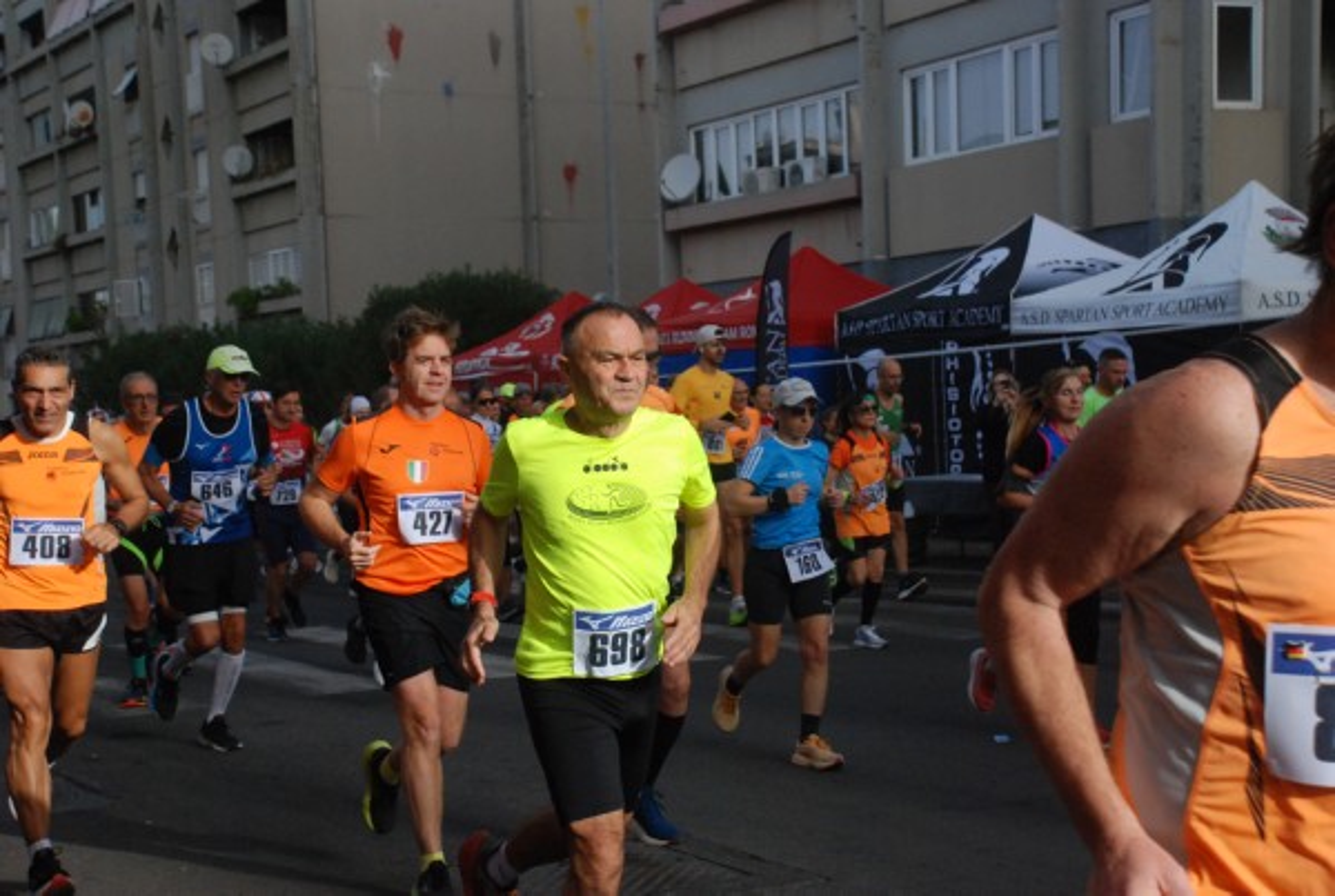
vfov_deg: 23.9
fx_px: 2118
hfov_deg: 35.0
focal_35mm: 57
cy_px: 448
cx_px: 668
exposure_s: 1/1600
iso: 1000
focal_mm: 38
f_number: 6.3
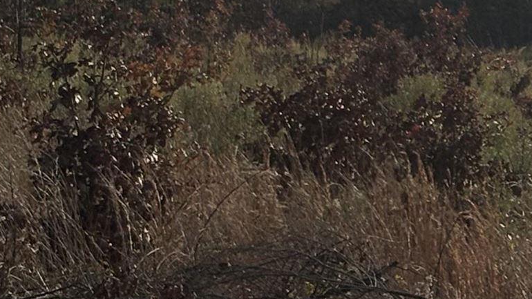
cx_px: 741
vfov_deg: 5.3
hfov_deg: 9.3
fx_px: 3188
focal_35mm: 226
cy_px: -238
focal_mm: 5.96
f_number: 1.6
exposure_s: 1/10204
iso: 25
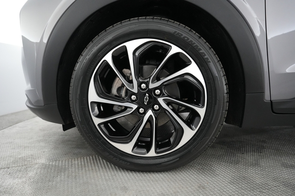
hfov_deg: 71.5
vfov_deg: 51.2
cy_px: 98
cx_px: 148
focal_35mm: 25
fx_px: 205
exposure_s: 1/160
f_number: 2.8
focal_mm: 25
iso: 6400
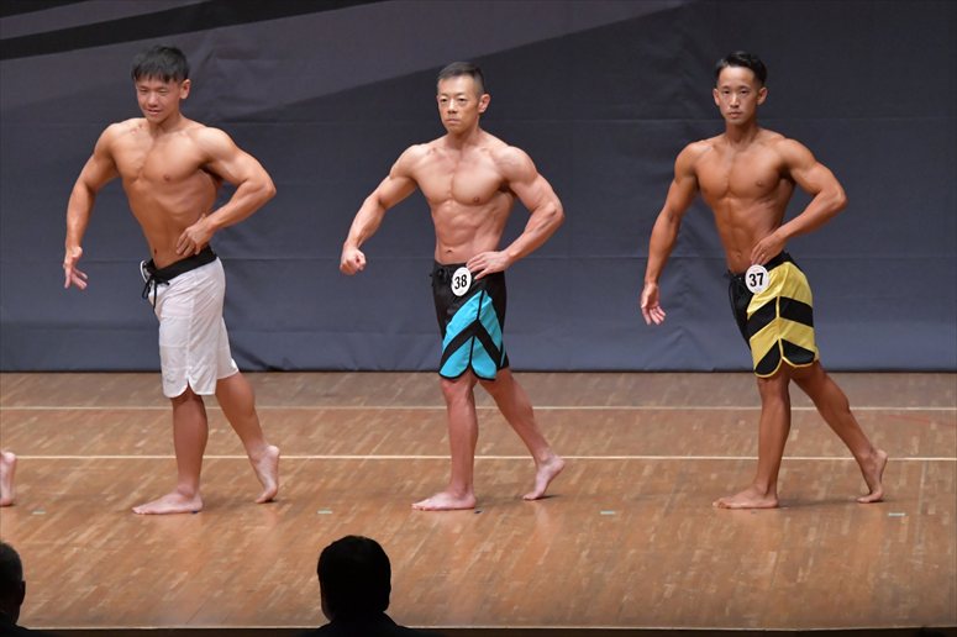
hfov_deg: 8.6
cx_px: 478
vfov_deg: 5.7
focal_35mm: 240
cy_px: 318
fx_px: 6377
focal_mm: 160
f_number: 5.6
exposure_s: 1/400
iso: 6400
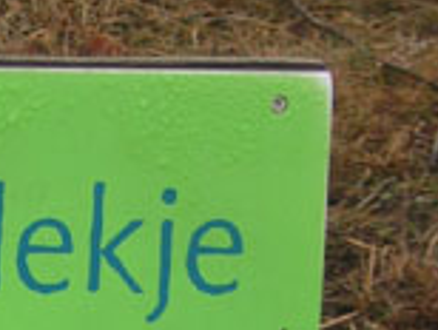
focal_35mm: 248
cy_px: 407
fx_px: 3143
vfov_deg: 6.0
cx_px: -196
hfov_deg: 7.8
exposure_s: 1/85.6
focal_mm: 11.1
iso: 100
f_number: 4.1
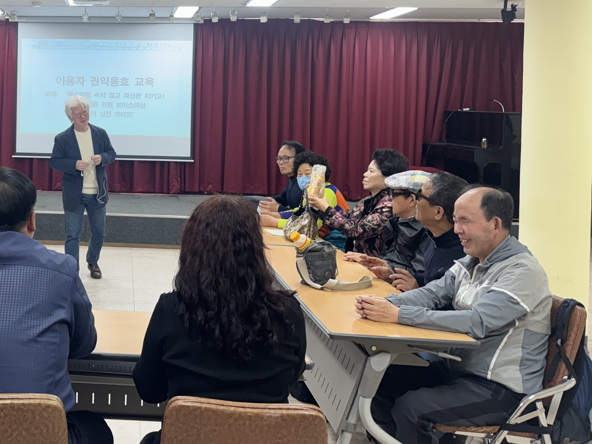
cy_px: 118
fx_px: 752
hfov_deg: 40.0
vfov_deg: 32.3
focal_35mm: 44
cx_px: 66
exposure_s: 1/120
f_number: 1.78
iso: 160
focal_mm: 6.76
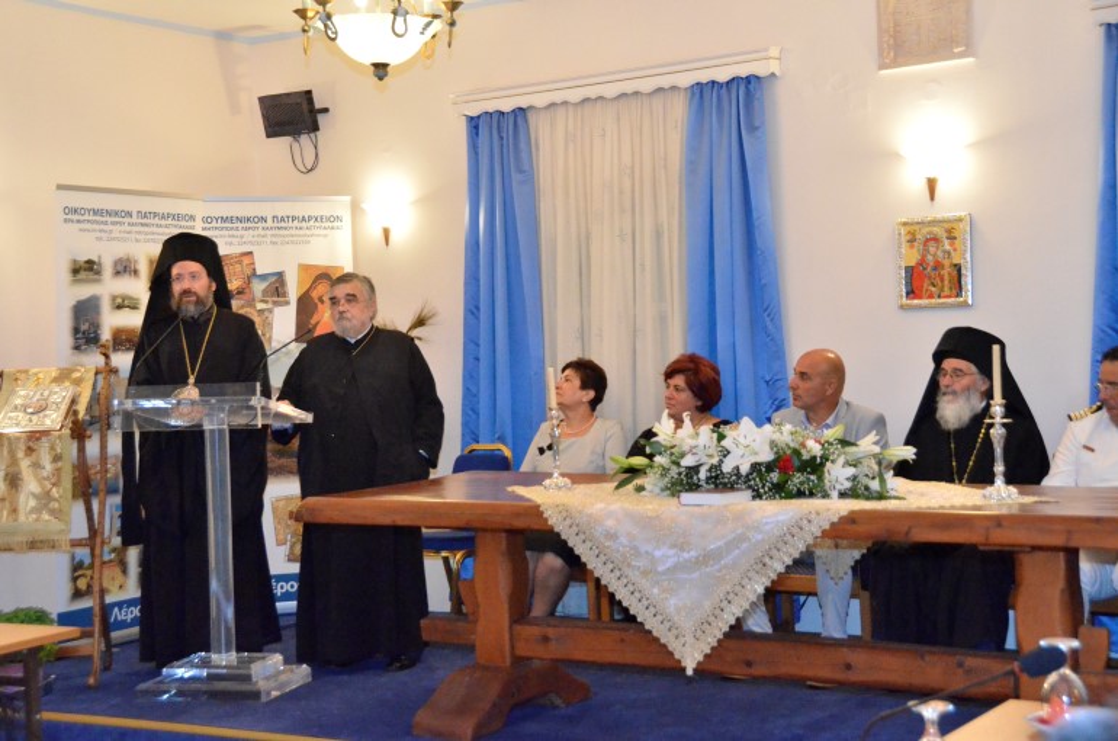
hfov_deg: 36.9
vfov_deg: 25.0
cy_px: 370
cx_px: 559
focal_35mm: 54
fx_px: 1674
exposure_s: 1/125
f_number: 6.3
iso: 6400
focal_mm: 36
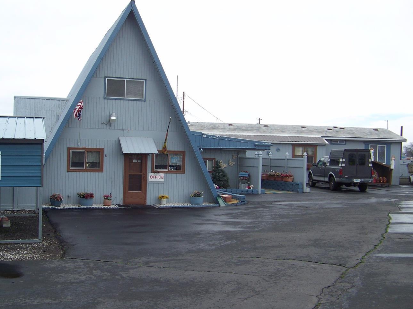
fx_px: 501
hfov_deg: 44.7
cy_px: 164
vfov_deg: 34.3
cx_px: 173
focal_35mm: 42
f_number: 2.8
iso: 64
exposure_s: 1/640
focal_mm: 5.85
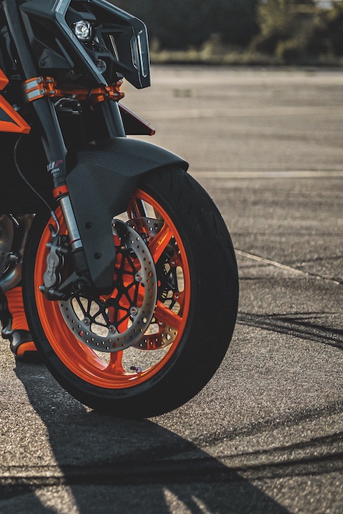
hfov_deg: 9.3
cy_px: 118
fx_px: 1984
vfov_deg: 14.7
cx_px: -305
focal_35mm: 139
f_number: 1.8
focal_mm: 50
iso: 250
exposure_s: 1/8000
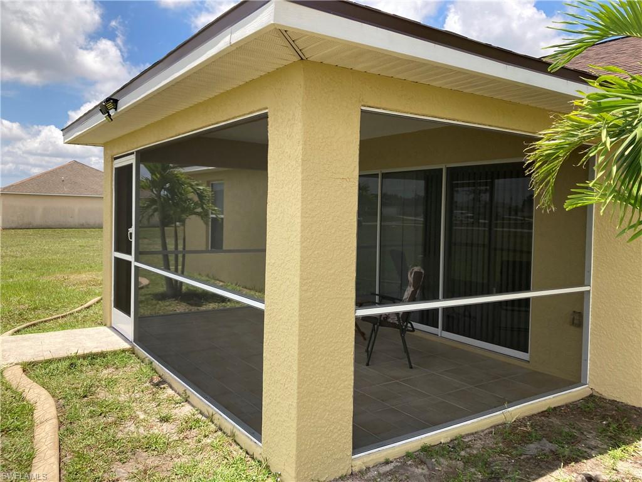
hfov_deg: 63.4
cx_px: 321
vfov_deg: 49.7
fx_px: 519
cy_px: 241
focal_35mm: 28
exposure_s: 1/1200
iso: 20
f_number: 1.8
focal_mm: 3.99
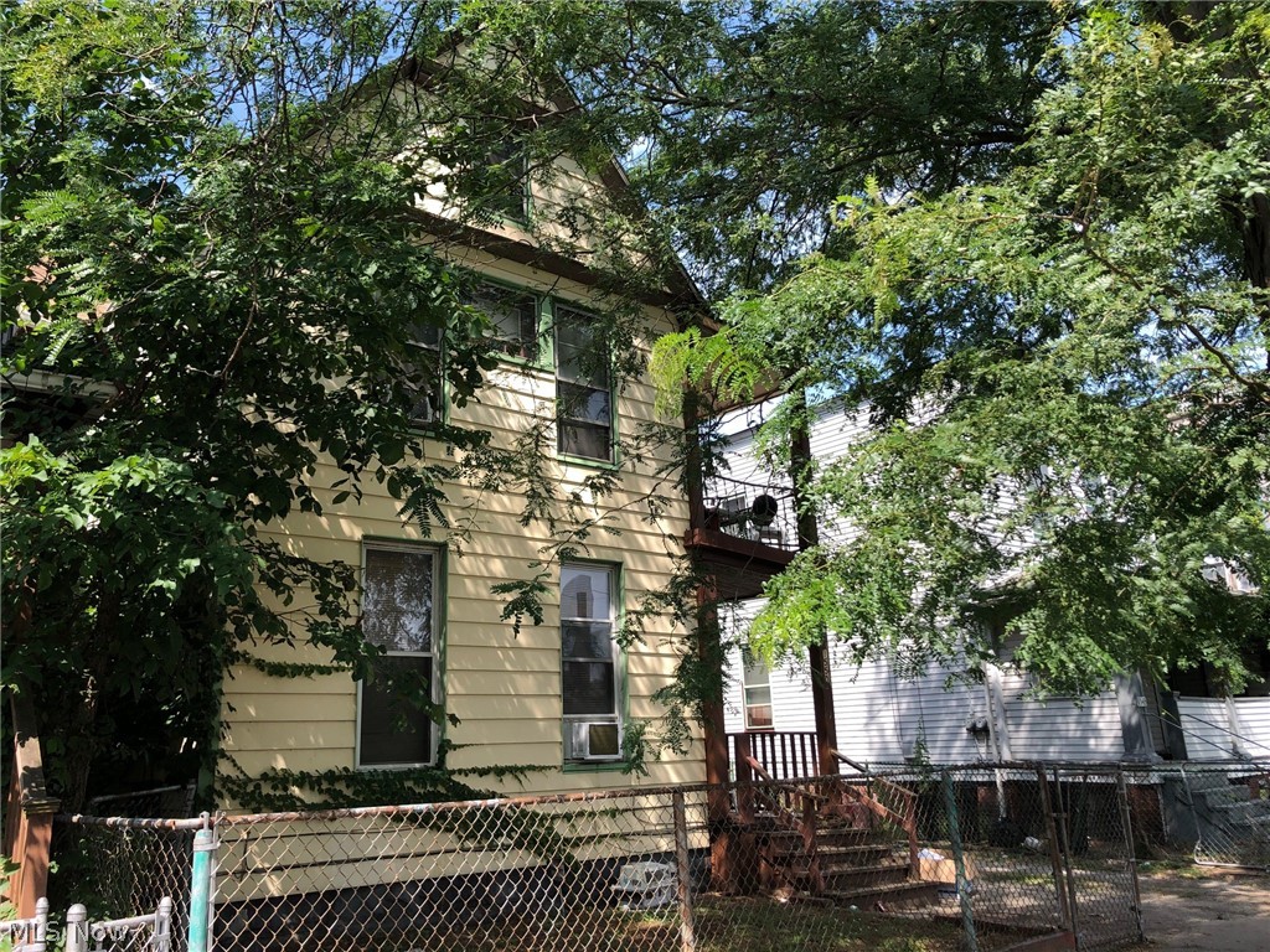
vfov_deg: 49.7
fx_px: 1027
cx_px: 635
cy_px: 476
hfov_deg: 63.4
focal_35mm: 28
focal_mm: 3.99
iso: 20
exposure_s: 1/578
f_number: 1.8
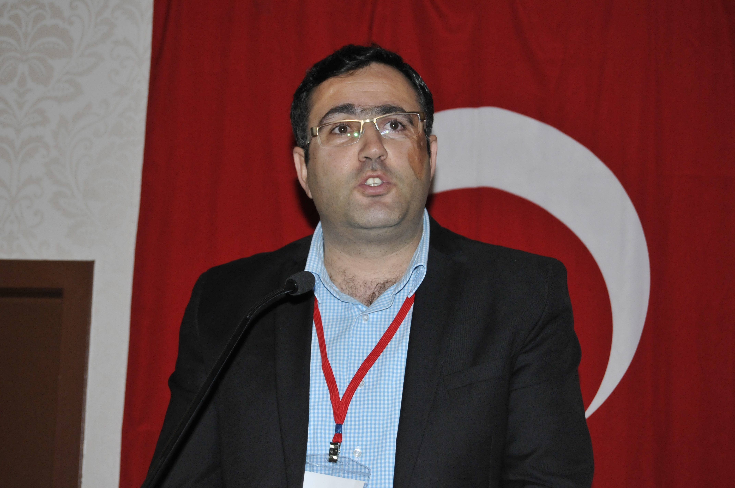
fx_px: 1468
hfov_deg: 28.1
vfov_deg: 18.9
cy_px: 244
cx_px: 368
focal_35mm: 72
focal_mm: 48
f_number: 5.3
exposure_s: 1/60
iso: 800
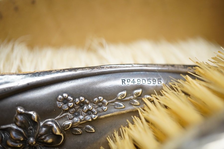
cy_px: 74
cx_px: 112
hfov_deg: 43.6
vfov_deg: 29.9
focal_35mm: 45
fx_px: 280
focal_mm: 30
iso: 1250
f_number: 5.6
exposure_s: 1/125
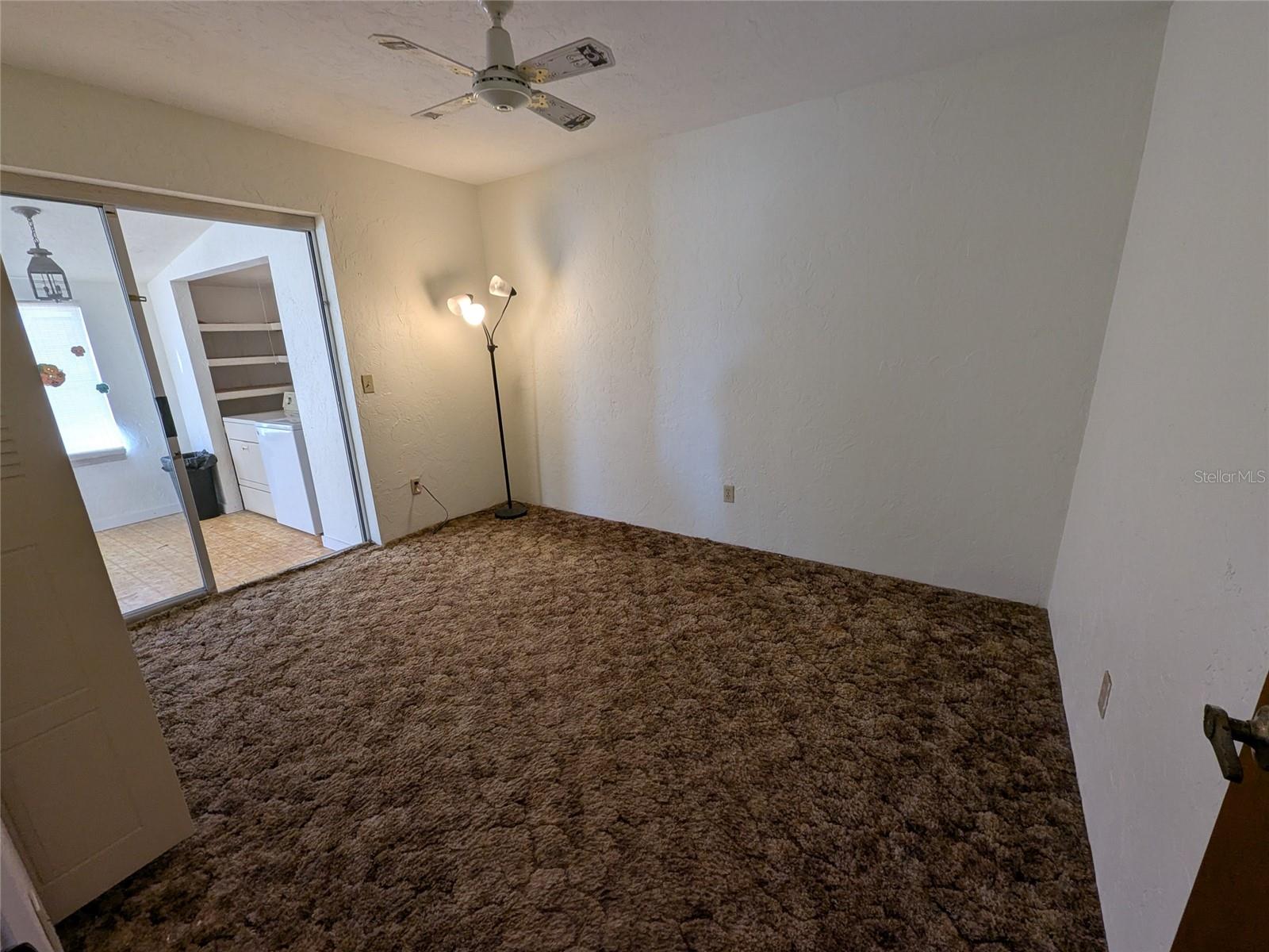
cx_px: 634
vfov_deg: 89.9
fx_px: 477
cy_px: 476
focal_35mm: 13
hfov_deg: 106.2
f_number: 2.2
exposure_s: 1/30
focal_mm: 1.95
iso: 72
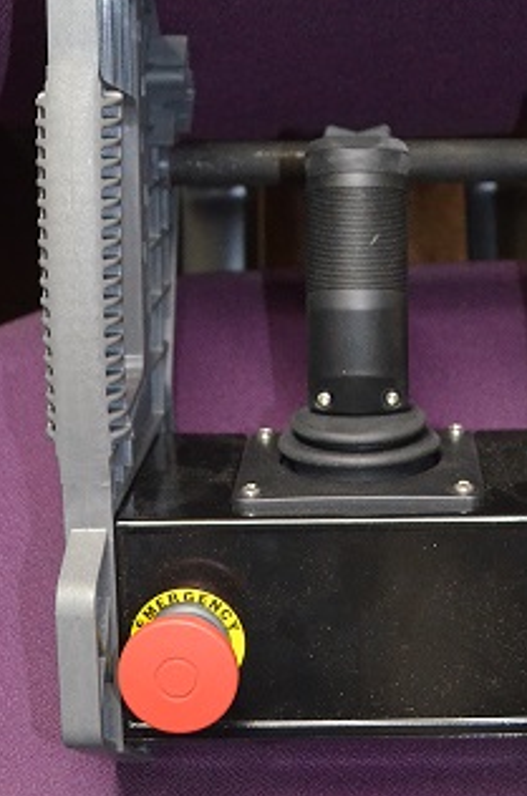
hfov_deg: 17.7
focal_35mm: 76
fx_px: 1678
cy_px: 229
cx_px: 408
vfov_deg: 26.5
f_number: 4.2
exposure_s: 1/60
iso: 2800
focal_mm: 26
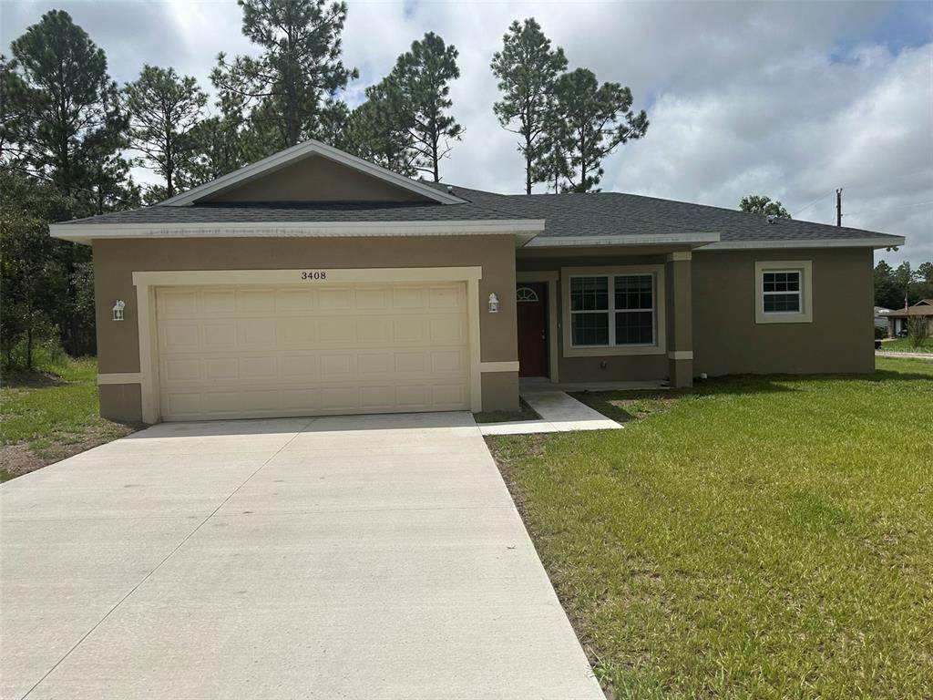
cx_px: 466
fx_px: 647
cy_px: 350
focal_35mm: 24
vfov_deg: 56.8
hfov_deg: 71.6
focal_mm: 6.86
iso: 80
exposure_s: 1/10753
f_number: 1.78
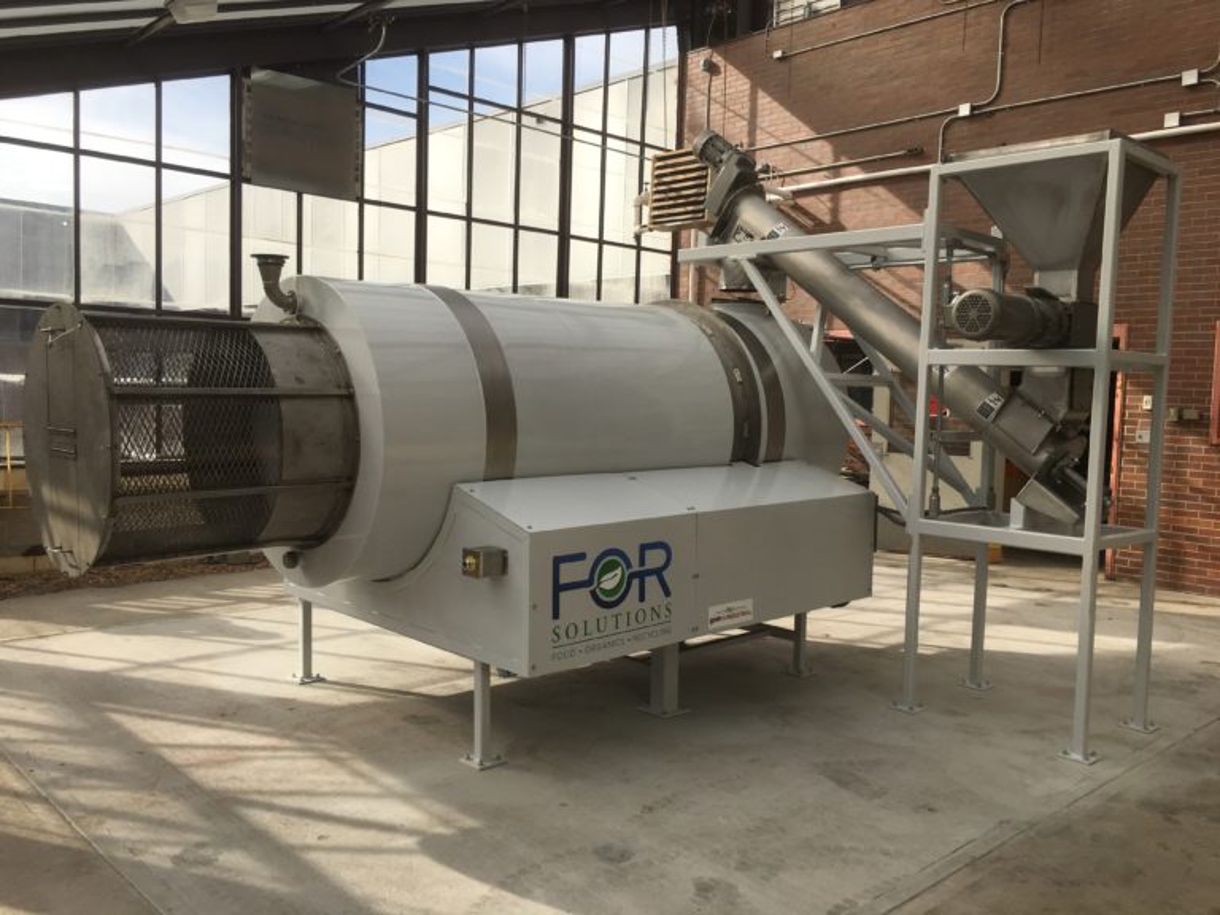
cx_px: 610
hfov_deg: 61.7
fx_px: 1022
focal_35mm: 29
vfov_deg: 48.2
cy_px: 458
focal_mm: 4.15
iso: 25
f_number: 2.2
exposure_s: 1/1350
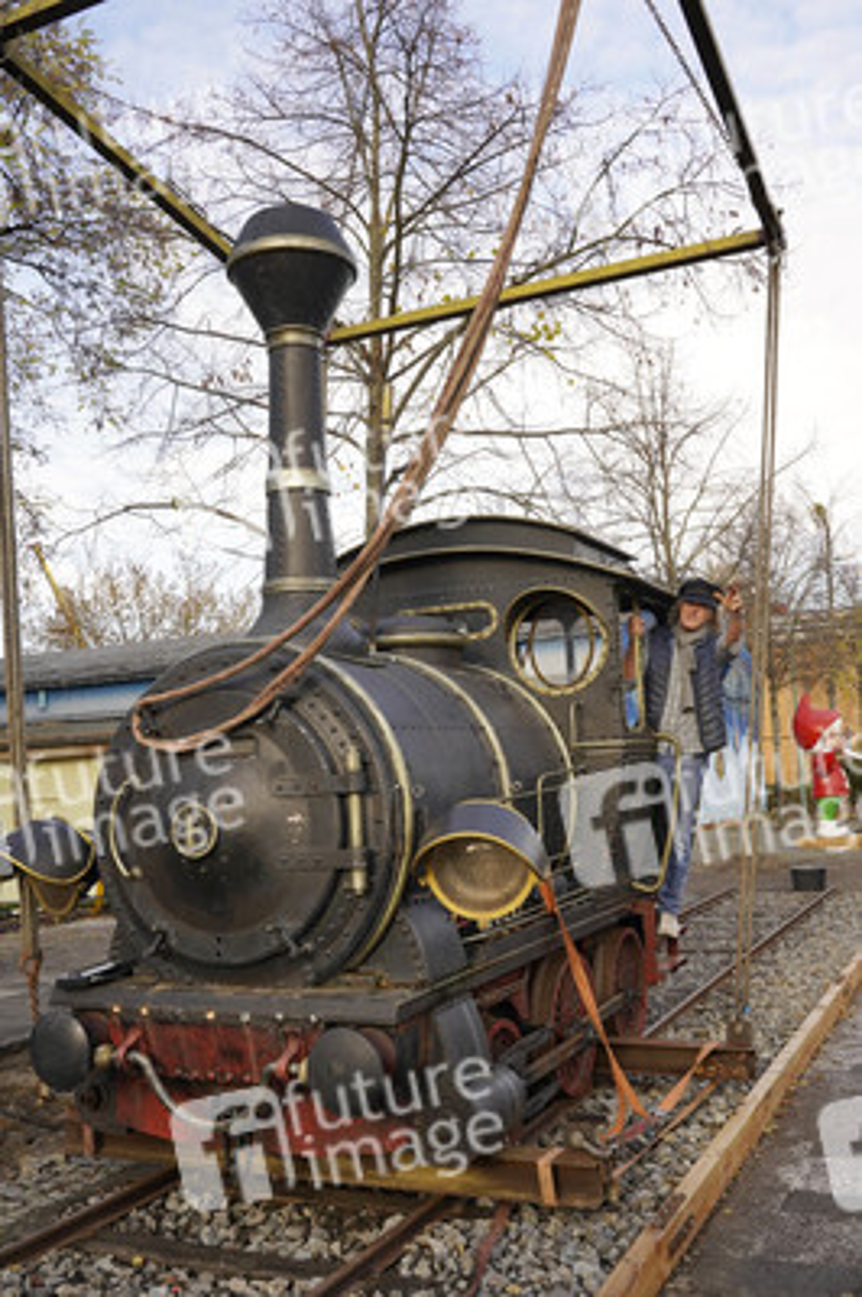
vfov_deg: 57.3
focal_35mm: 33
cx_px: 431
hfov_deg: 39.9
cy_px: 648
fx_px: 1187
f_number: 8
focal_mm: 33
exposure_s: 1/400
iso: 640
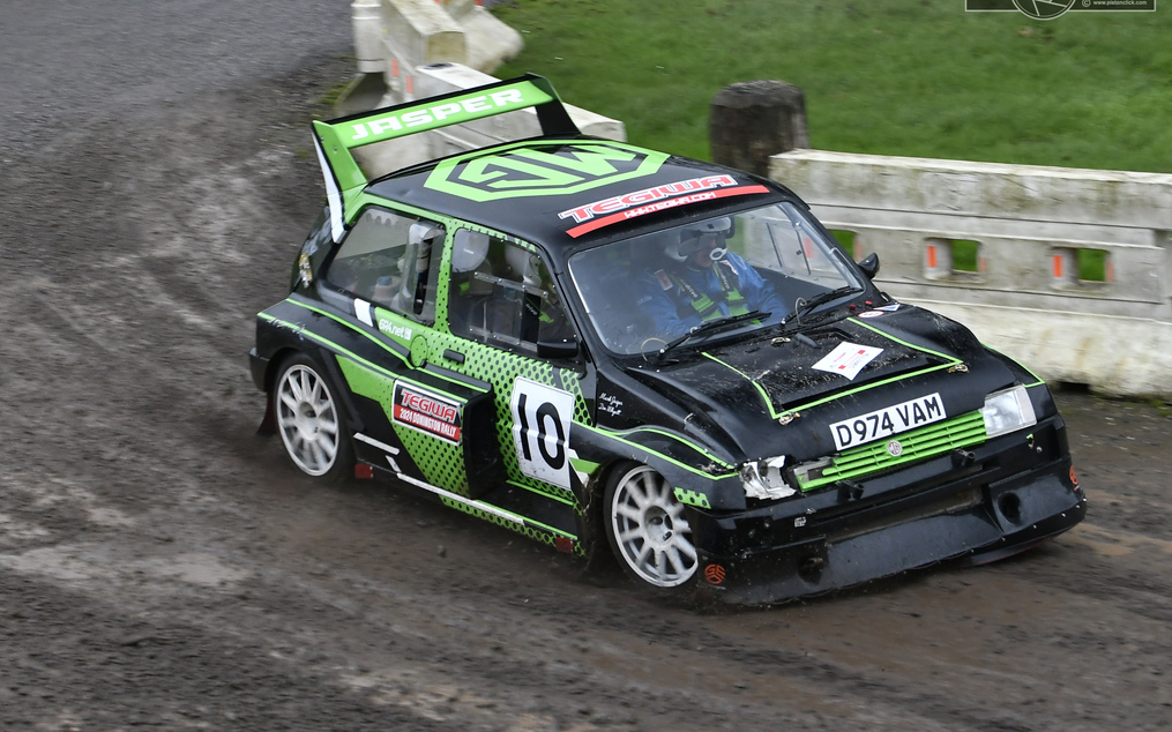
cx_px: 582
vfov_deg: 12.1
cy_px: 340
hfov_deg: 19.3
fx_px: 3449
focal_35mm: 108
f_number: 4
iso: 800
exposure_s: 1/200
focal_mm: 70
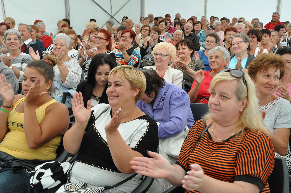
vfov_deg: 25.7
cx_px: 146
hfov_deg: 37.9
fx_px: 424
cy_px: 96
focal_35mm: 52
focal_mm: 35
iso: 800
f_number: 8
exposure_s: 1/60
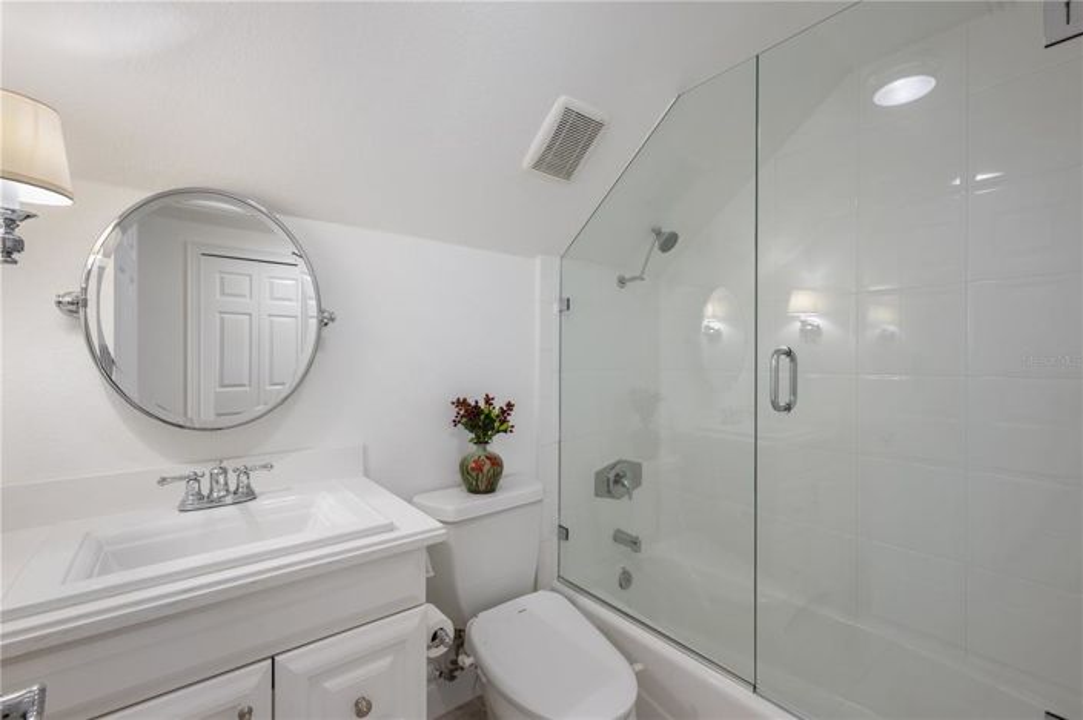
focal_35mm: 16
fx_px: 466
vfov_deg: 75.4
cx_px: 542
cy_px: 360
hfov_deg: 98.6
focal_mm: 15.5
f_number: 8
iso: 250
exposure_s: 1/4
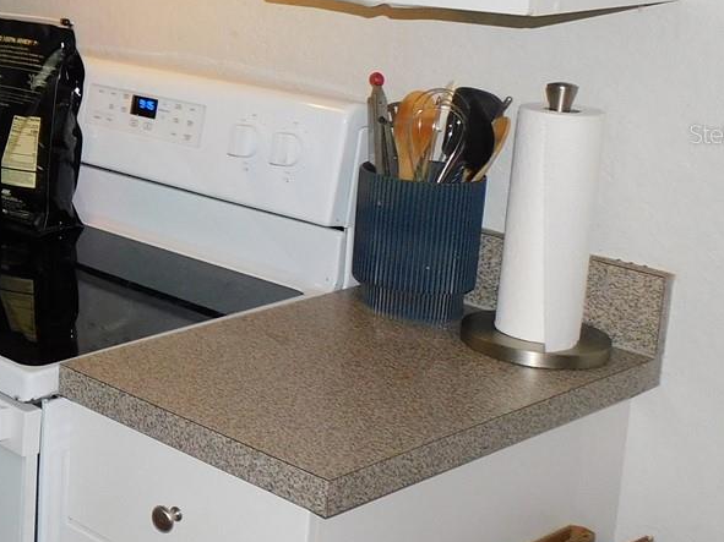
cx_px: -175
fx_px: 1359
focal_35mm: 65
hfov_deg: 26.1
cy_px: 133
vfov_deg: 22.4
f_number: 3.3
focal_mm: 4.3
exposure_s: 1/30
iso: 200
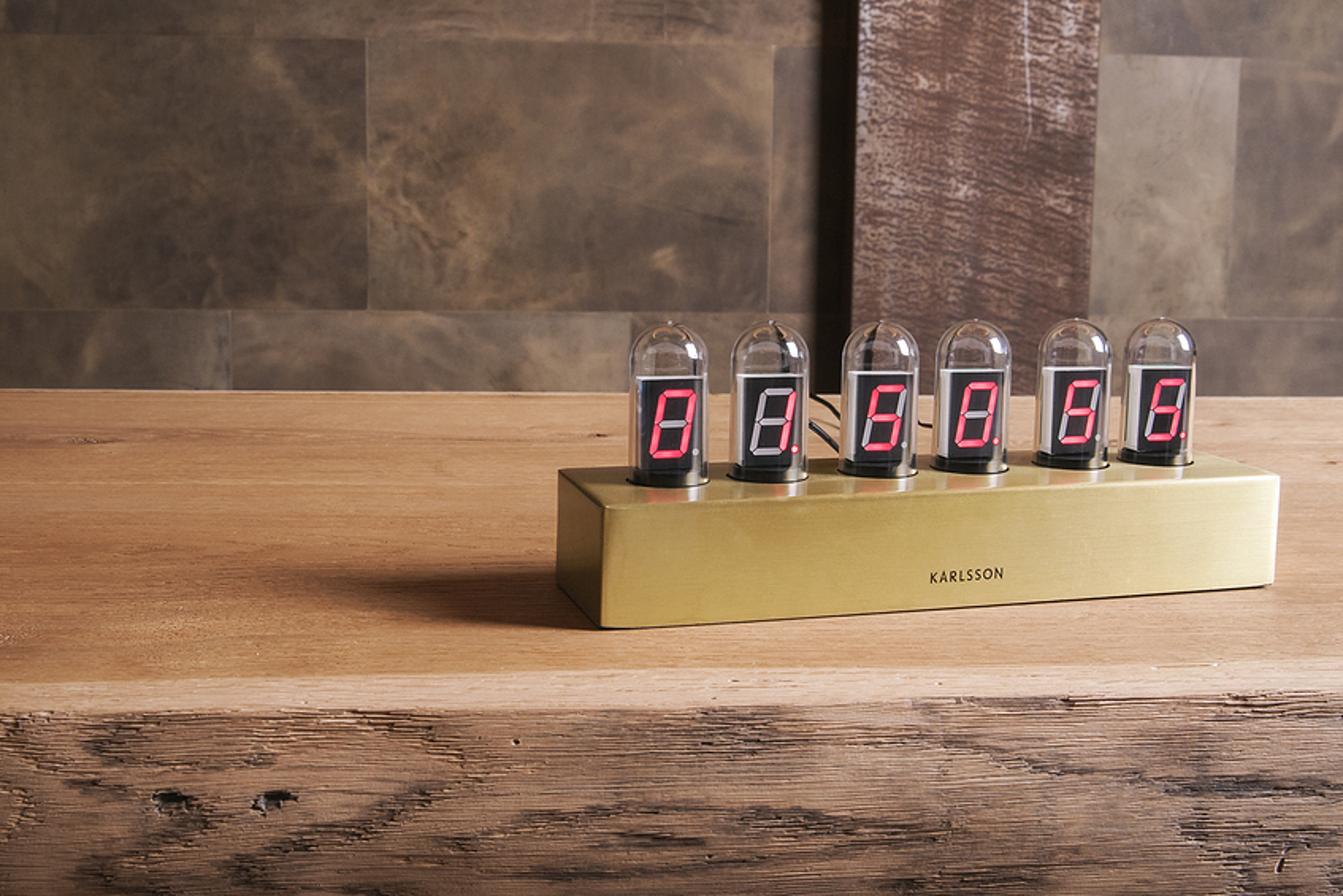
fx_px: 1716
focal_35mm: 46
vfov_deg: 29.3
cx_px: 668
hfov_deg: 42.7
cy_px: 442
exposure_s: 1/13
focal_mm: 30
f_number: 10
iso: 500
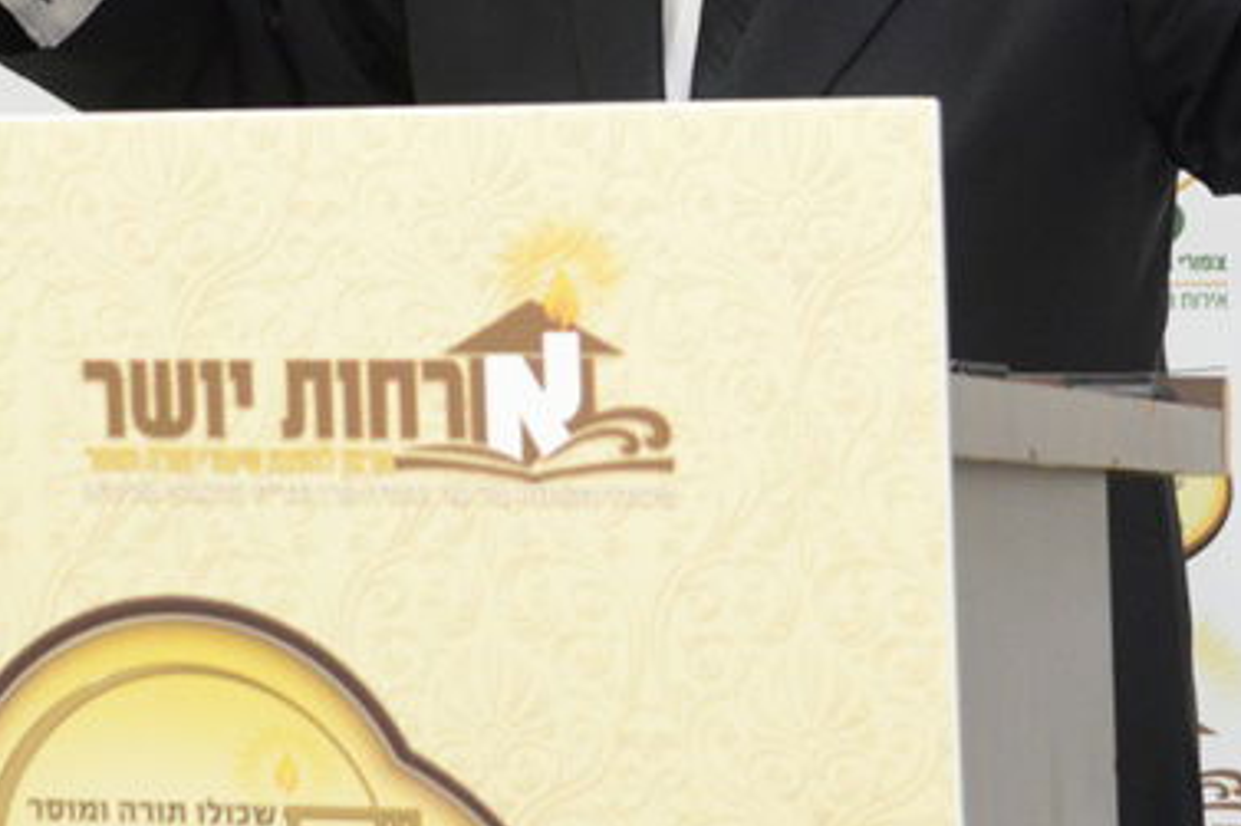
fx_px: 4905
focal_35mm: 142
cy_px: 0
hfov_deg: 14.4
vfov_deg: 9.6
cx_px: 576
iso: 1600
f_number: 5
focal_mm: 35
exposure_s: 1/60
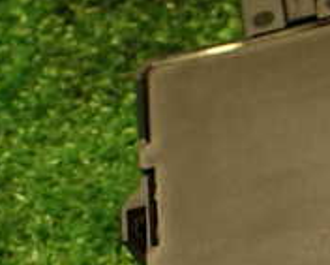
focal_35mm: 100
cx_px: 519
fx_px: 977
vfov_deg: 15.3
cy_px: 226
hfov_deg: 17.0
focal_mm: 5.4
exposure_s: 1/30
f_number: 2.3
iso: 320
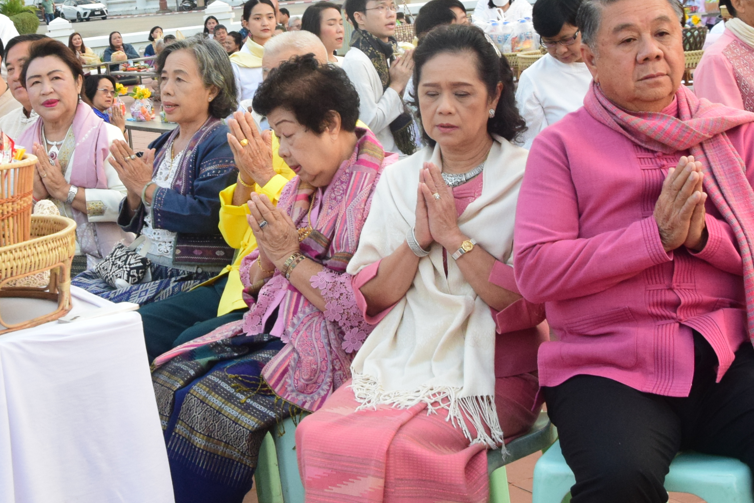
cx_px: 263
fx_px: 1634
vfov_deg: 17.4
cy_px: 135
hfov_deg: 25.9
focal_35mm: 78
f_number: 8
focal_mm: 24
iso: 1600
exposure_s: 1/250
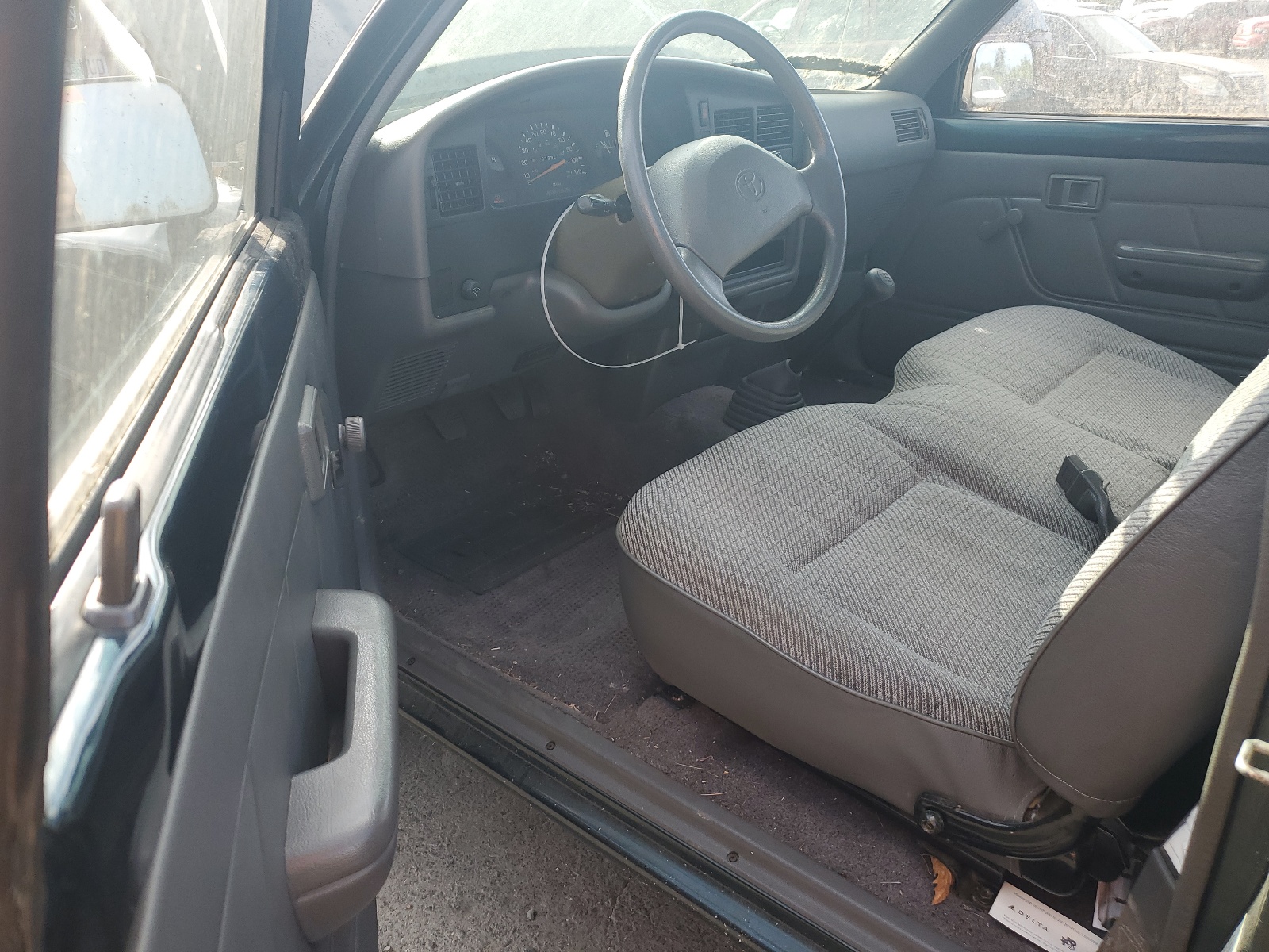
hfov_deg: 67.3
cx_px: 634
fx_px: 953
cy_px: 476
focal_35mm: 26
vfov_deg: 53.1
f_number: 1.5
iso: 50
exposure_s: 1/435
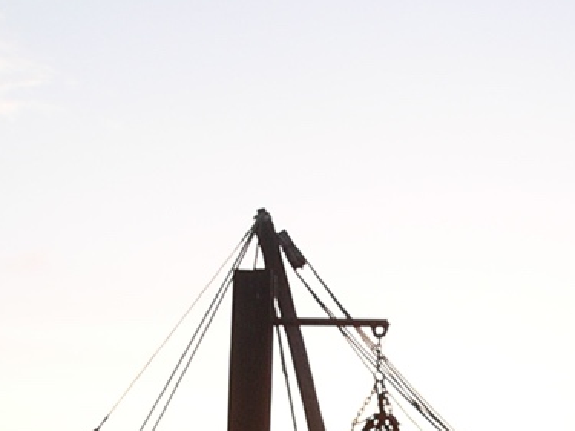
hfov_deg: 12.4
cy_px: 842
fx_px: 2624
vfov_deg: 8.9
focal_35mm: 158
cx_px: 472
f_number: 3.5
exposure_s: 1/200
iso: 64
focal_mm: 7.8
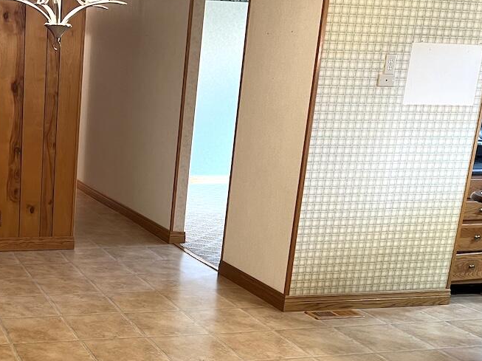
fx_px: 710
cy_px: 249
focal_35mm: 51
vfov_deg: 28.3
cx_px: 26
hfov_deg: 34.8
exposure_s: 1/60
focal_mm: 5.7
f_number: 1.5
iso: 100
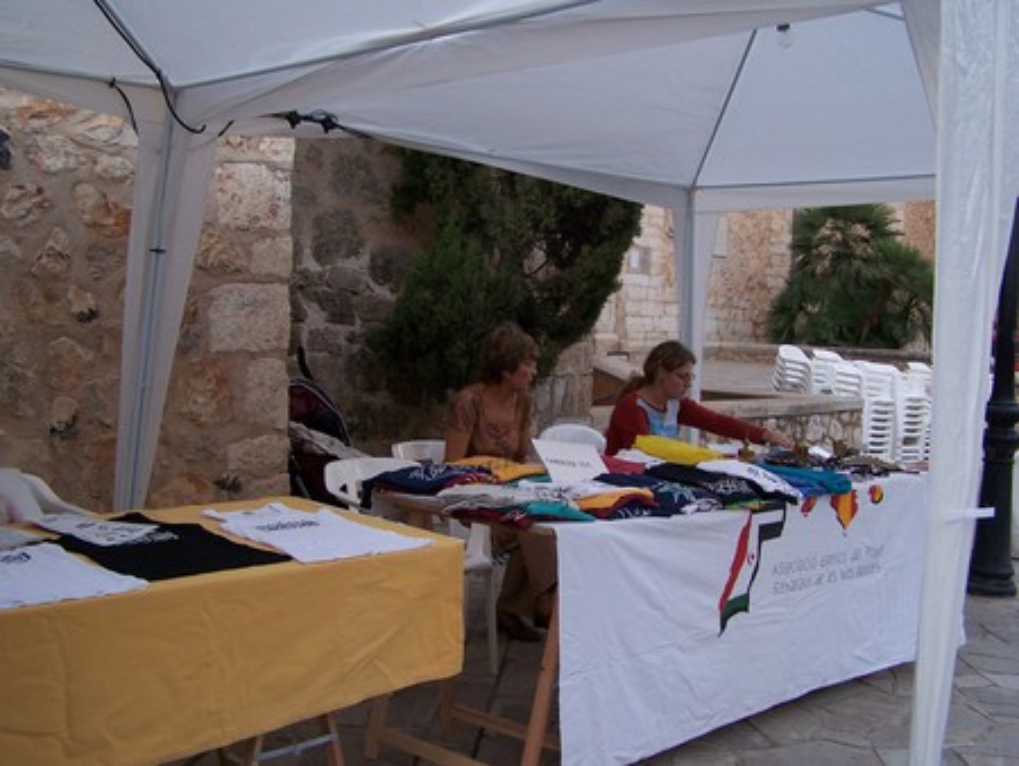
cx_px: 510
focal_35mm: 38
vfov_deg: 37.8
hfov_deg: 49.0
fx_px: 1119
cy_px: 383
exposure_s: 1/60
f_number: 2.8
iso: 80
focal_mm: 6.3
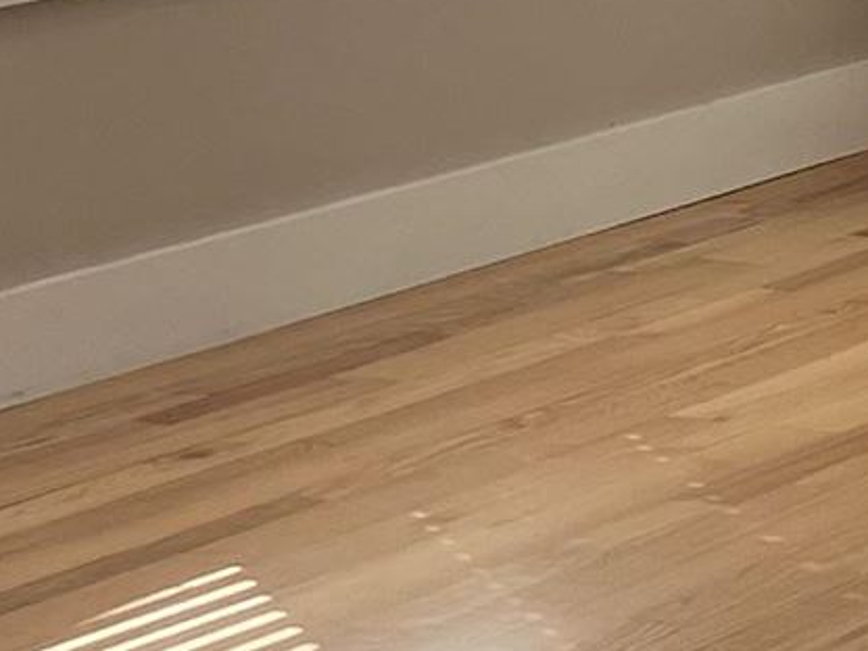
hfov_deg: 9.3
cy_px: 119
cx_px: 1298
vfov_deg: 7.2
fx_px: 5191
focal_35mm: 207
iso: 32
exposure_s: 1/160
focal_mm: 3.99
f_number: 1.8
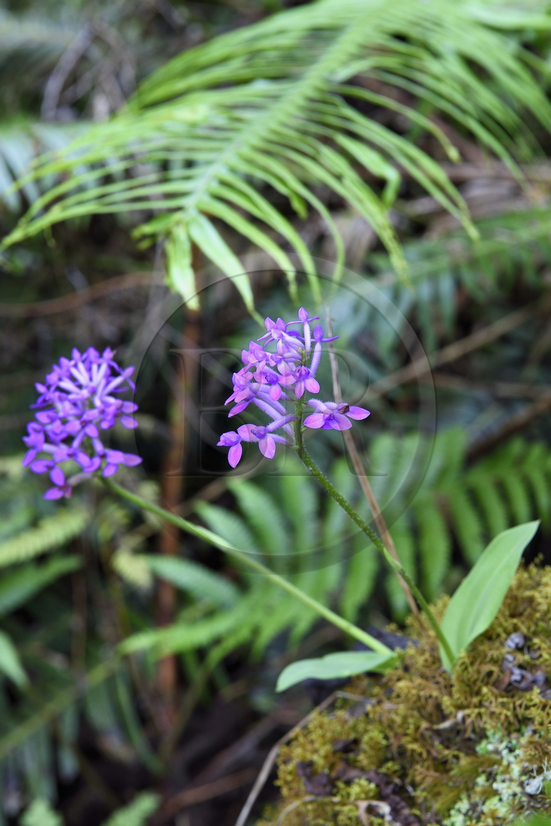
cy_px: 413
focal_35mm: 70
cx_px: 276
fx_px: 1607
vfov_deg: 28.8
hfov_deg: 19.5
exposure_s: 1/25
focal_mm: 70
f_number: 13
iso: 800
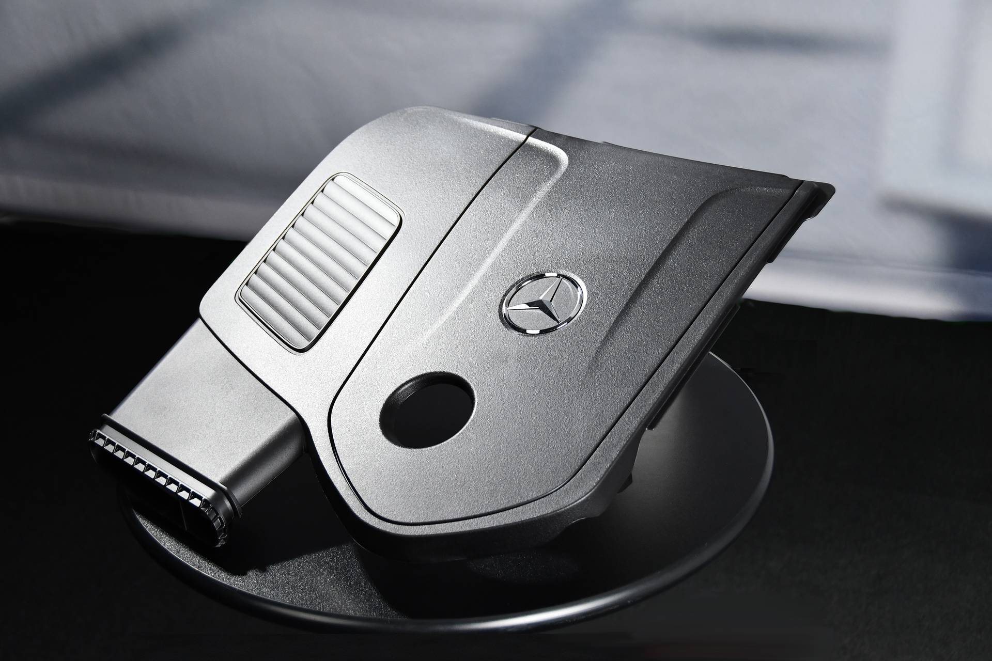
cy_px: 330
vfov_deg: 23.8
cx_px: 496
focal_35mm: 57
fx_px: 1571
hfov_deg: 35.1
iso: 900
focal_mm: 38
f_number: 4.2
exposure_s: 1/125
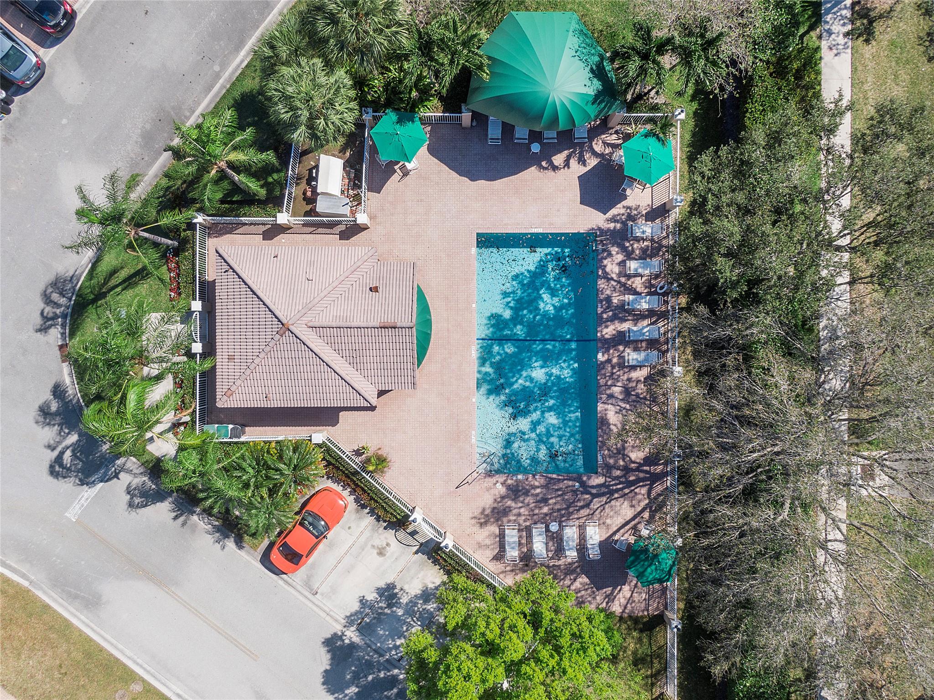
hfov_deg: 71.6
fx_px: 647
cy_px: 350
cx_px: 467
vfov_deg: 56.8
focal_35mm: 24
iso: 100
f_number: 2.8
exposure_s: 1/800
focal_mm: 4.39
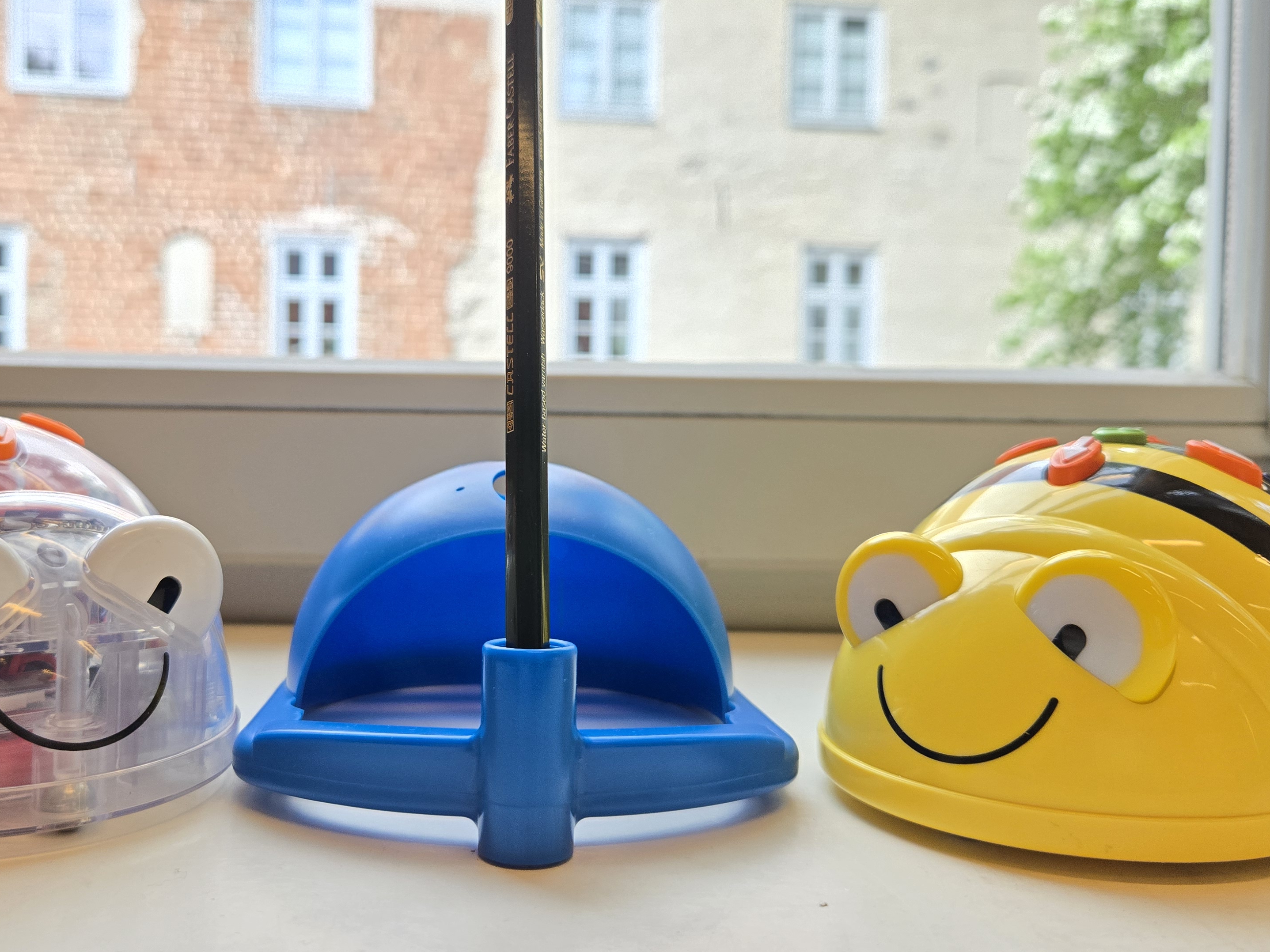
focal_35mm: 32
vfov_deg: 44.2
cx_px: 538
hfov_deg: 56.6
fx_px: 1174
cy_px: 468
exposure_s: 1/508
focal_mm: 5.4
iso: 160
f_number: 1.8
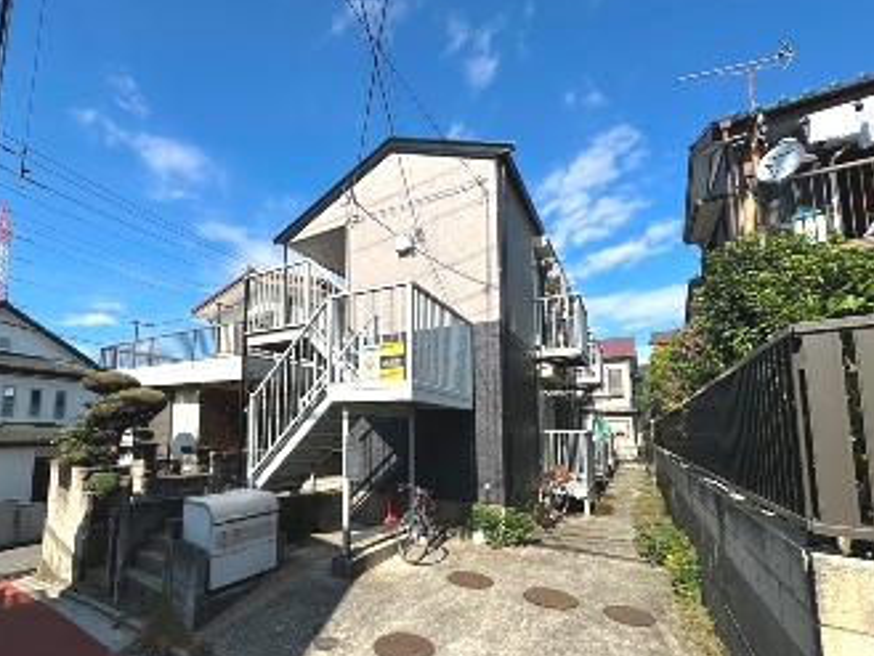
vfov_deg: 74.1
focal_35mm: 17
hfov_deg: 89.9
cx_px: 353
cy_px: 385
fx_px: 429
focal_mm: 2.22
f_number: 2.2
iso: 40
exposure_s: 1/2212
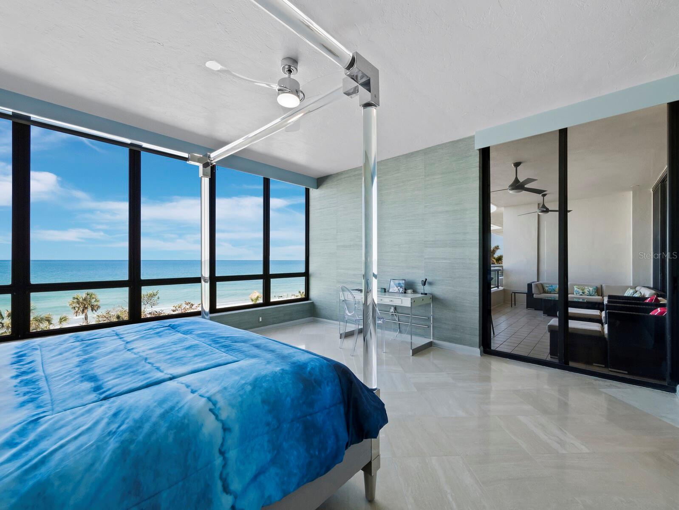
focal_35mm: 14
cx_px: 340
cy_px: 255
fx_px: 275
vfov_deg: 85.7
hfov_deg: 102.0
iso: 400
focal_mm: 7
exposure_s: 1/15
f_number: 11
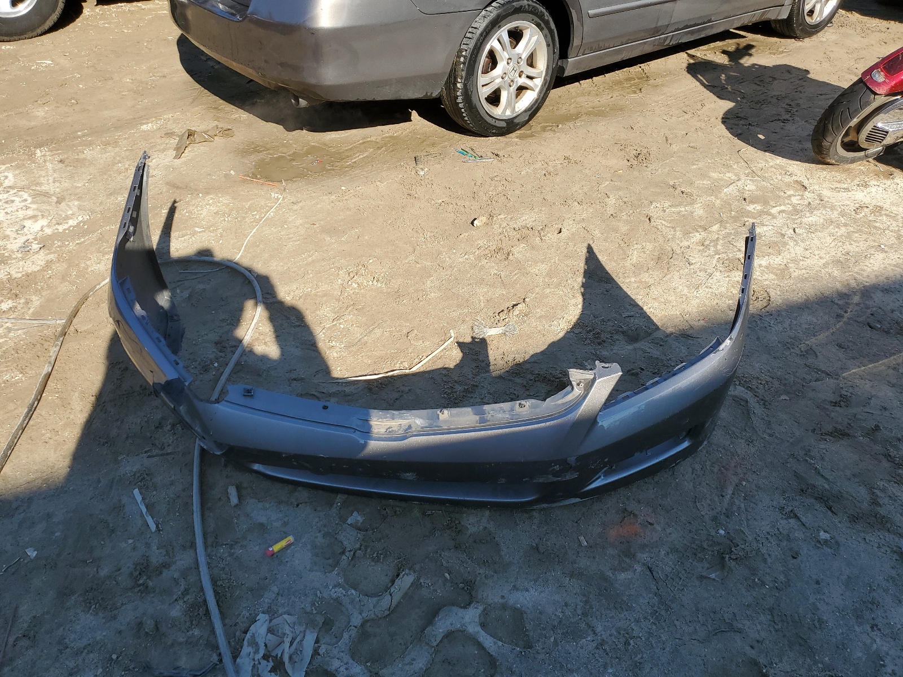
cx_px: 452
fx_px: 678
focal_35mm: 26
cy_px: 338
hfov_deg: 67.3
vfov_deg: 53.1
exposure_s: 1/1667
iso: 50
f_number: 1.5
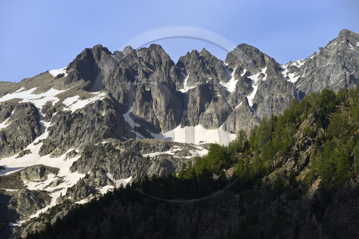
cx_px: 180
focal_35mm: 175
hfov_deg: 11.8
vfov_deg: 7.8
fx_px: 1744
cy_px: 120
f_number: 10
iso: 200
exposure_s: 1/320
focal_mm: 175
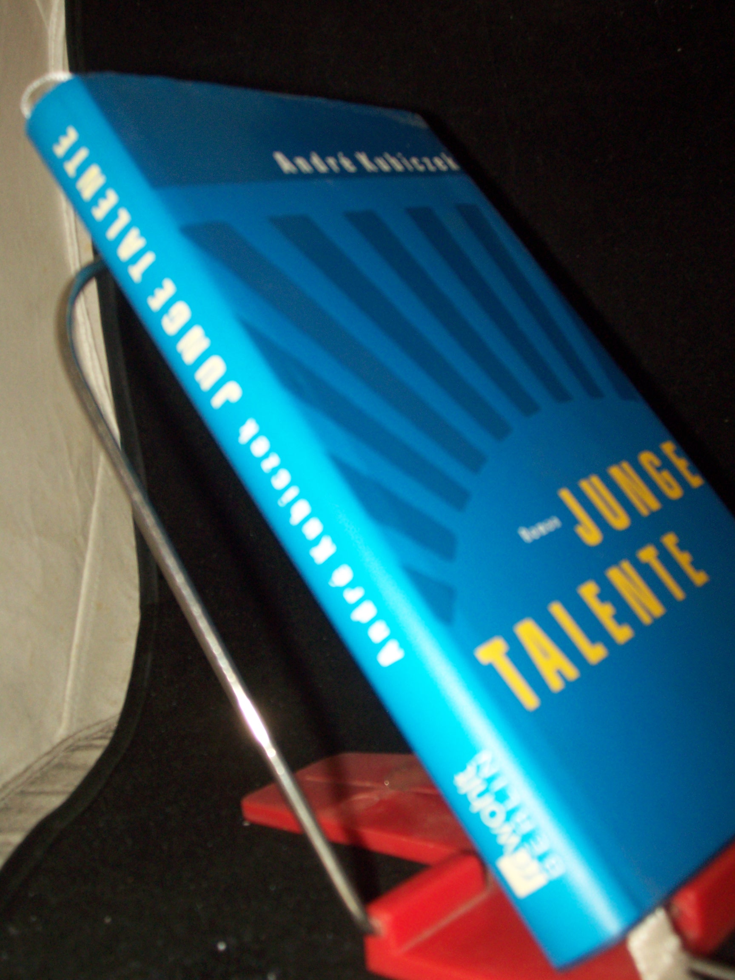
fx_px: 1189
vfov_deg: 44.8
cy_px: 490
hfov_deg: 34.3
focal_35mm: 42
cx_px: 368
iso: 160
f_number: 2.8
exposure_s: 1/60
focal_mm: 7
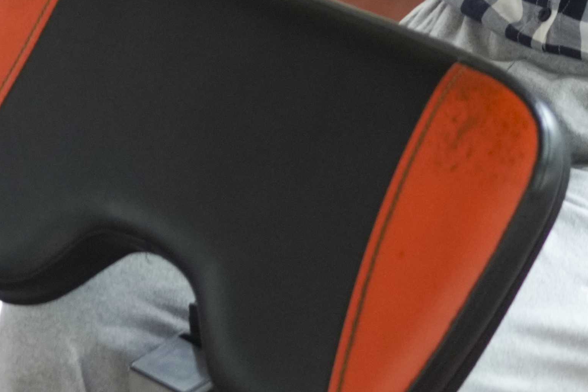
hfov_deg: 10.0
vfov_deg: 6.6
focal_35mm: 196
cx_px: -416
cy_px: -650
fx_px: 3201
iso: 1250
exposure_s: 1/100
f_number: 2
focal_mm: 35
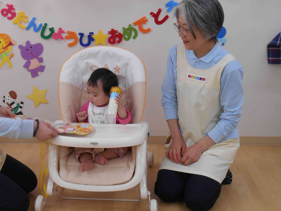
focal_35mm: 62
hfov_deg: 30.9
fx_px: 503
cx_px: 93
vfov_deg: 23.6
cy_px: 99
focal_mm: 8.3
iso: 160
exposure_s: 1/30
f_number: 4
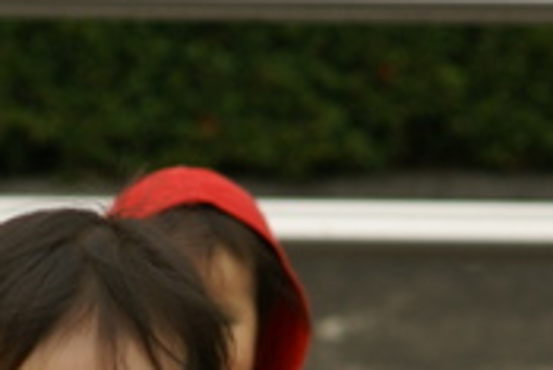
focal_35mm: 412
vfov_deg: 3.3
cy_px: 489
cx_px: 88
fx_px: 6334
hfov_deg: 5.0
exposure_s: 1/125
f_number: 4.5
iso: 100
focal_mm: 80
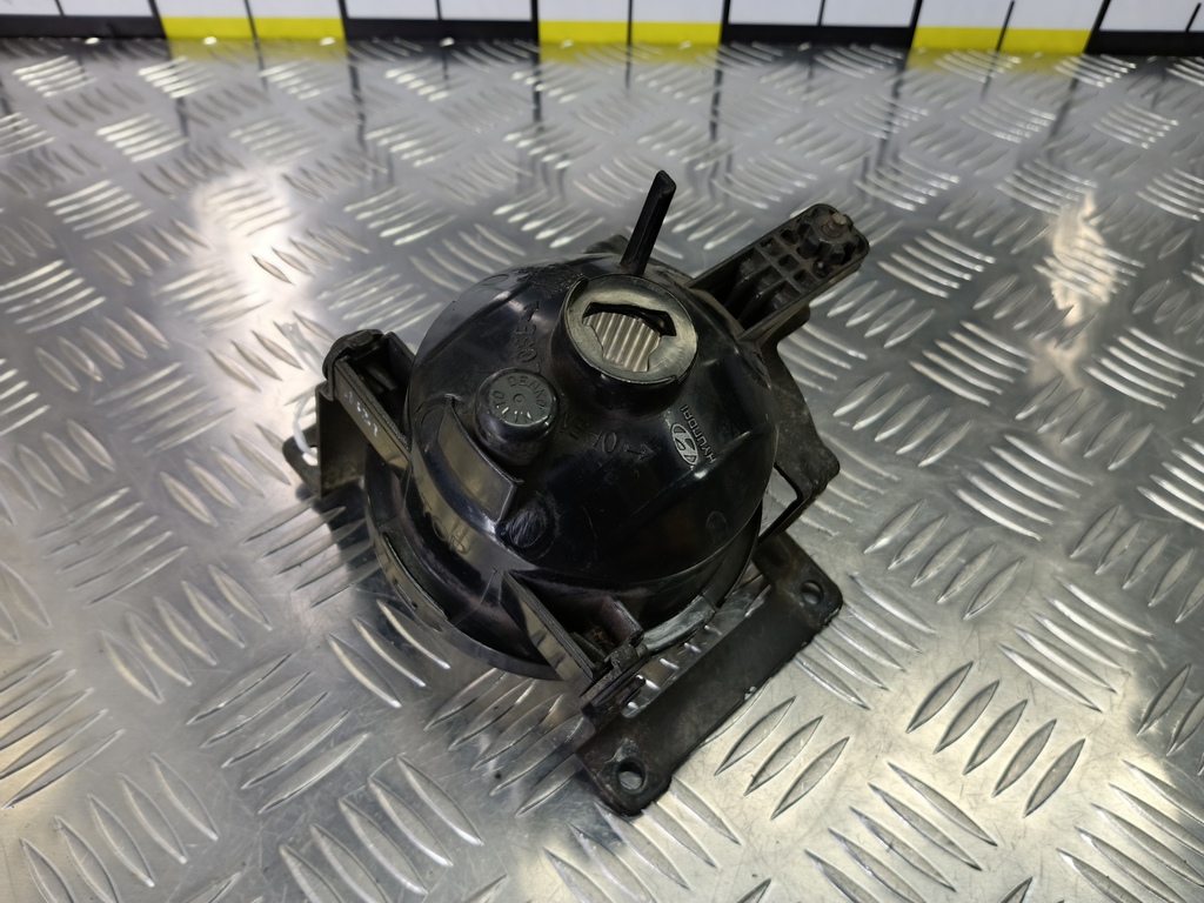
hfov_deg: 73.9
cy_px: 452
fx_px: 800
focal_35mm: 23
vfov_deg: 58.9
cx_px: 602
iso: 107
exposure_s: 1/33.3
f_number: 1.6
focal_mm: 4.11
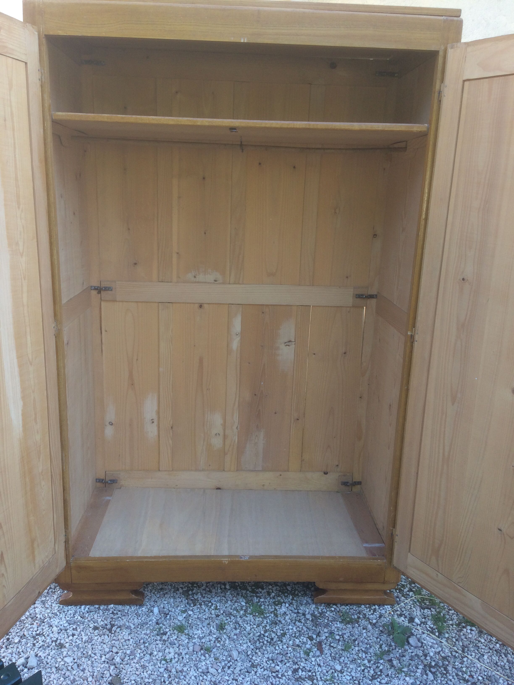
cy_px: 342
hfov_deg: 48.2
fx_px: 574
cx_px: 257
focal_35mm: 29
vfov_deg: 61.7
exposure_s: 1/100
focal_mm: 4.15
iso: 50
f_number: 2.2
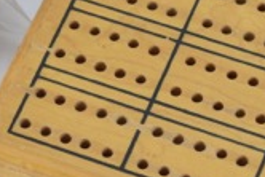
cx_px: 37
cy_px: 81
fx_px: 1960
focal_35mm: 266
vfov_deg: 5.2
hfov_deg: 7.7
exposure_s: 1/125
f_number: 6.3
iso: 800
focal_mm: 46
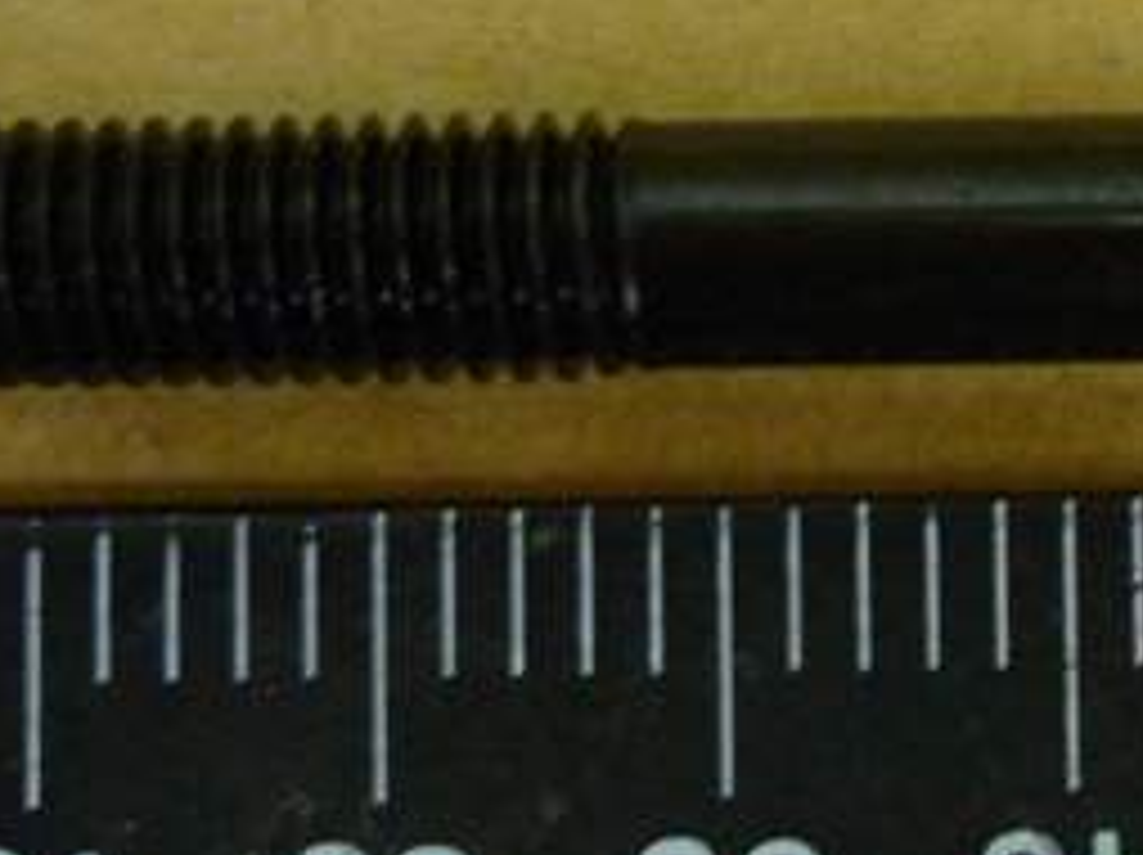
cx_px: 1098
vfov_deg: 14.2
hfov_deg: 18.5
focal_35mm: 104
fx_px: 3431
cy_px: 256
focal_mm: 5.5
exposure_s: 1/8
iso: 400
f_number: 2.8
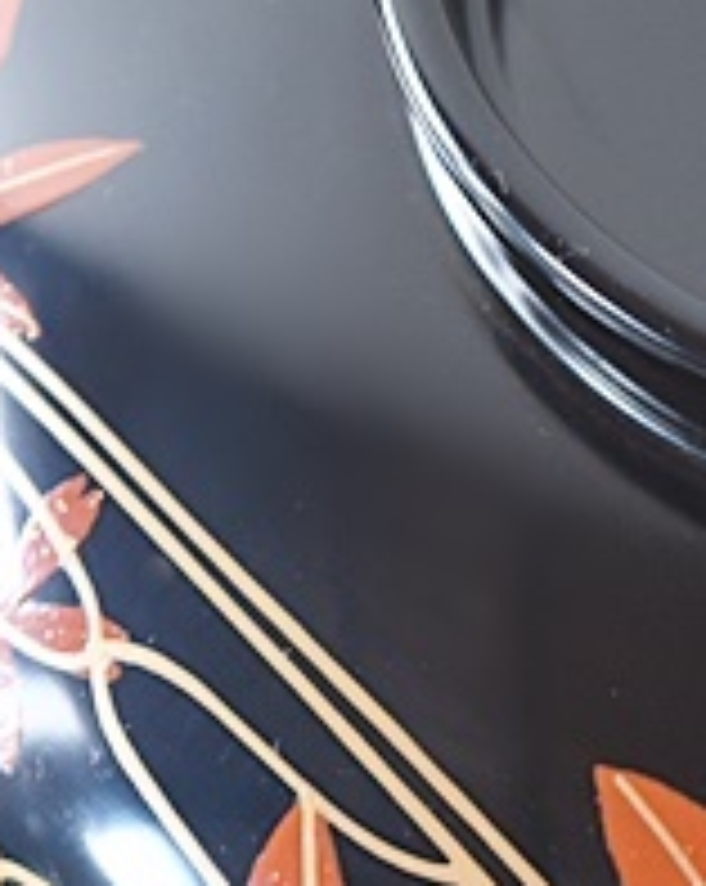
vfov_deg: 6.2
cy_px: 456
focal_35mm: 315
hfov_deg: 4.9
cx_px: 1075
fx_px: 8244
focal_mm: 55
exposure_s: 1/5
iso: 800
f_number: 5.6
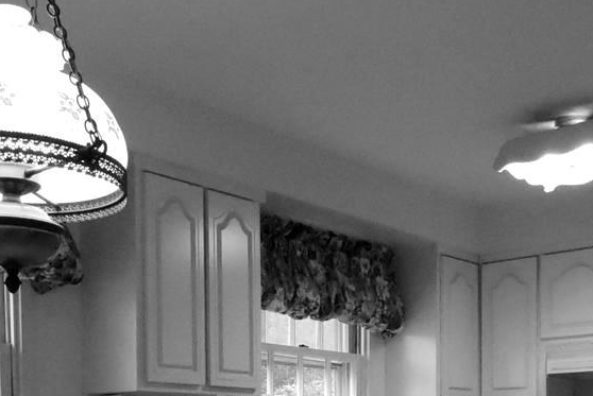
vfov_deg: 22.6
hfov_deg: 36.2
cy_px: 484
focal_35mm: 55
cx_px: 319
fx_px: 907
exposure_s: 1/125
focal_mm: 10
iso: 6400
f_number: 11
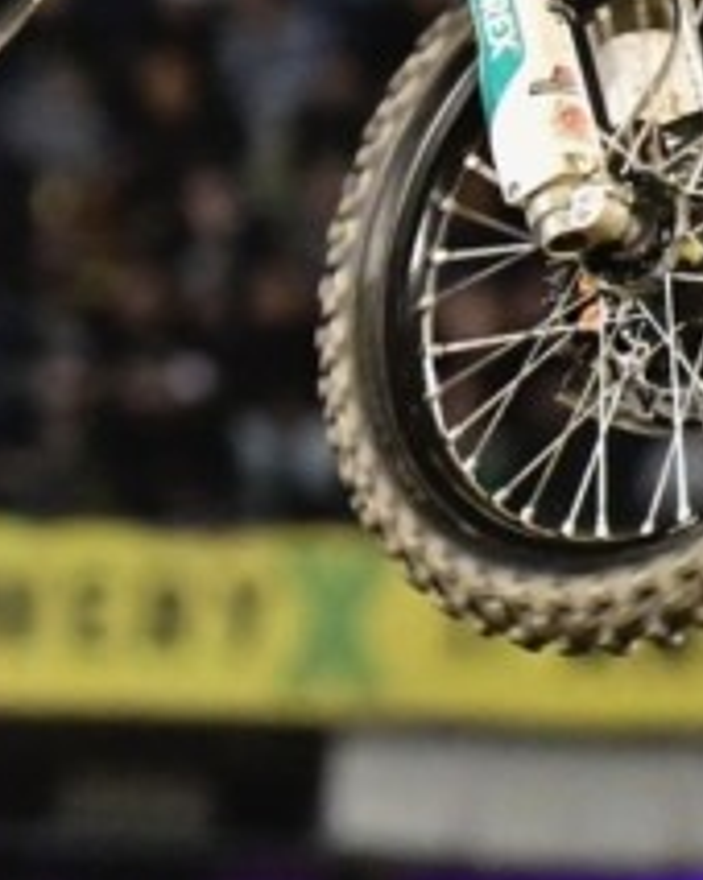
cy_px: -461
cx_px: -174
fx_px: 22946
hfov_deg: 1.8
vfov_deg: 2.2
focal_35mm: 881
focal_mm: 200
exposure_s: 1/1250
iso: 3600
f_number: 3.5
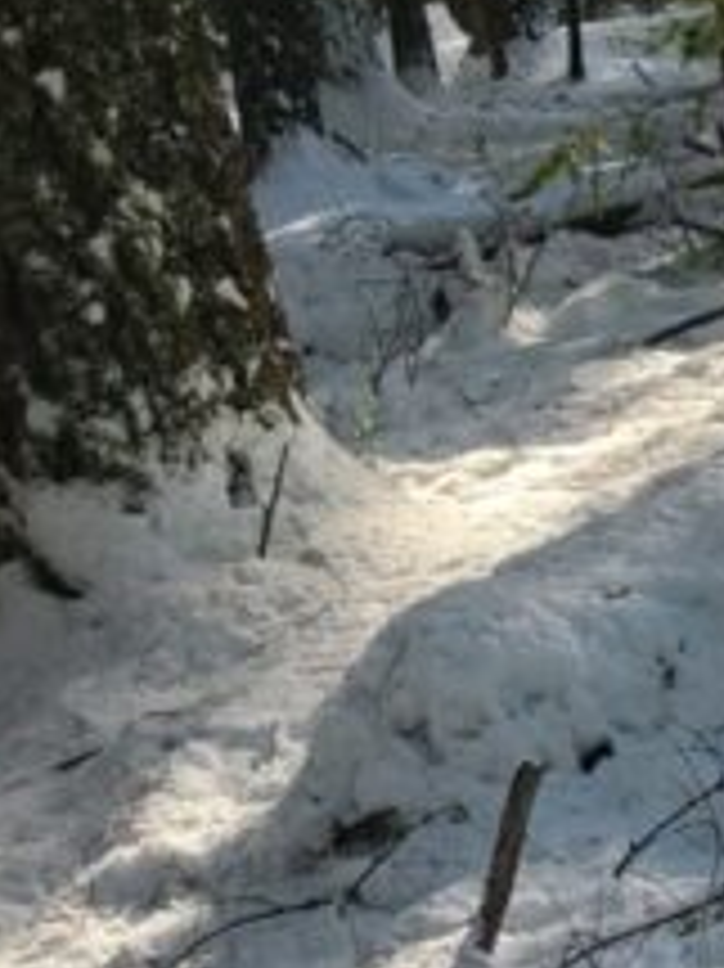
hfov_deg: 10.4
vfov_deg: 13.7
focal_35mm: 124
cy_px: 1877
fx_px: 3461
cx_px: 1686
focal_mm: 5.4
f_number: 1.8
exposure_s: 1/471
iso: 40
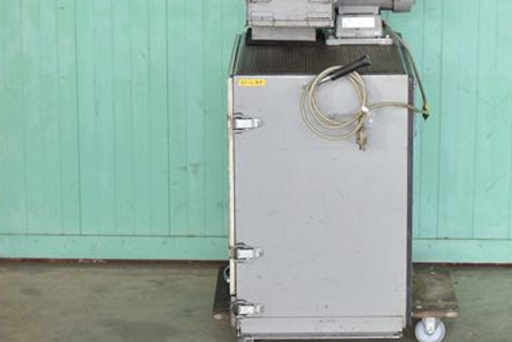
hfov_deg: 16.7
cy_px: 161
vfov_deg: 11.3
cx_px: 323
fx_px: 1737
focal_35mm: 122
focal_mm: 62
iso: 1250
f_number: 6.3
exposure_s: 1/320
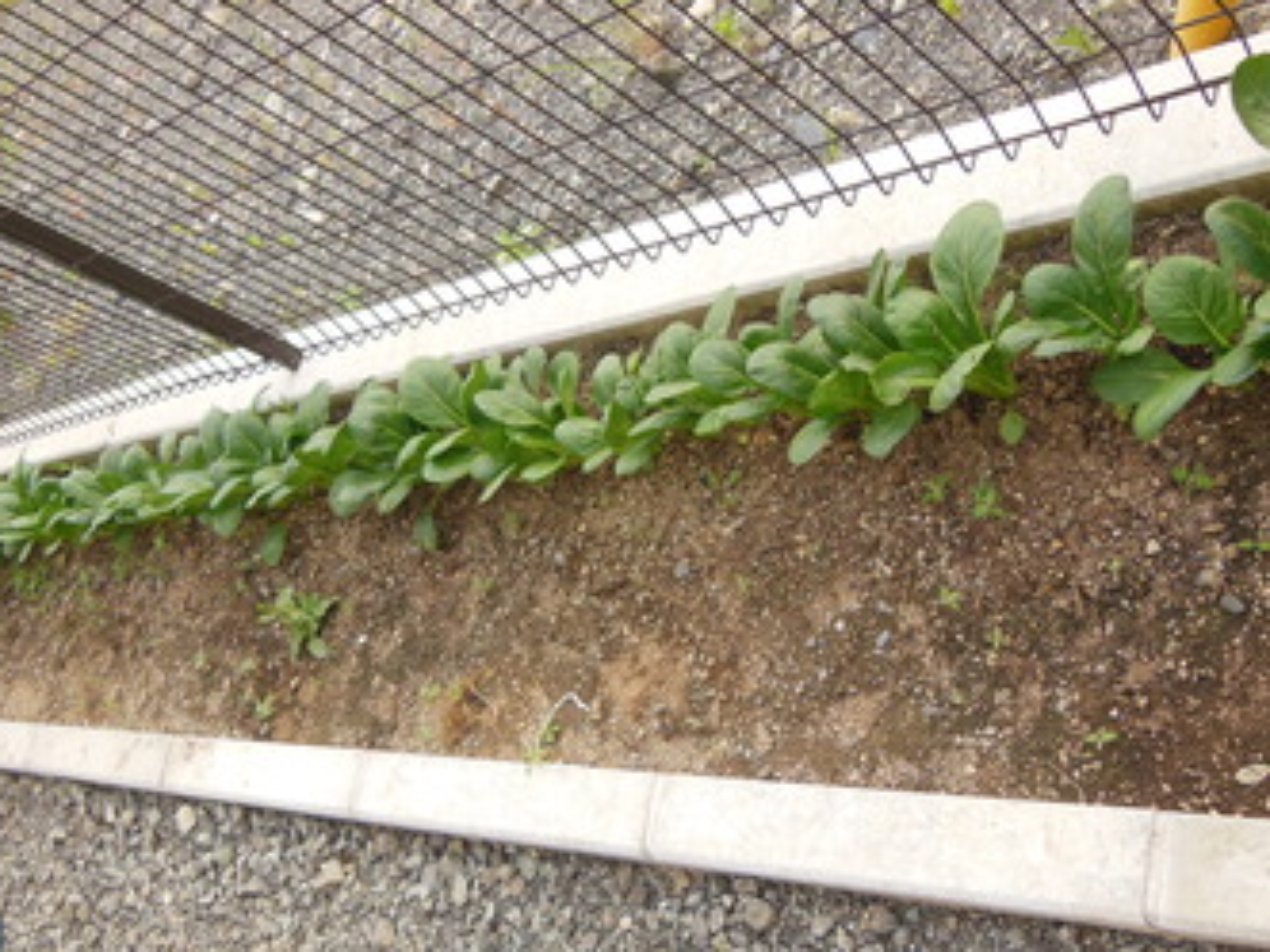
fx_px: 1504
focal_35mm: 41
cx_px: 646
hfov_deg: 45.8
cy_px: 547
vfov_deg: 35.1
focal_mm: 6
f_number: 3.9
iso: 125
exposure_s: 1/125
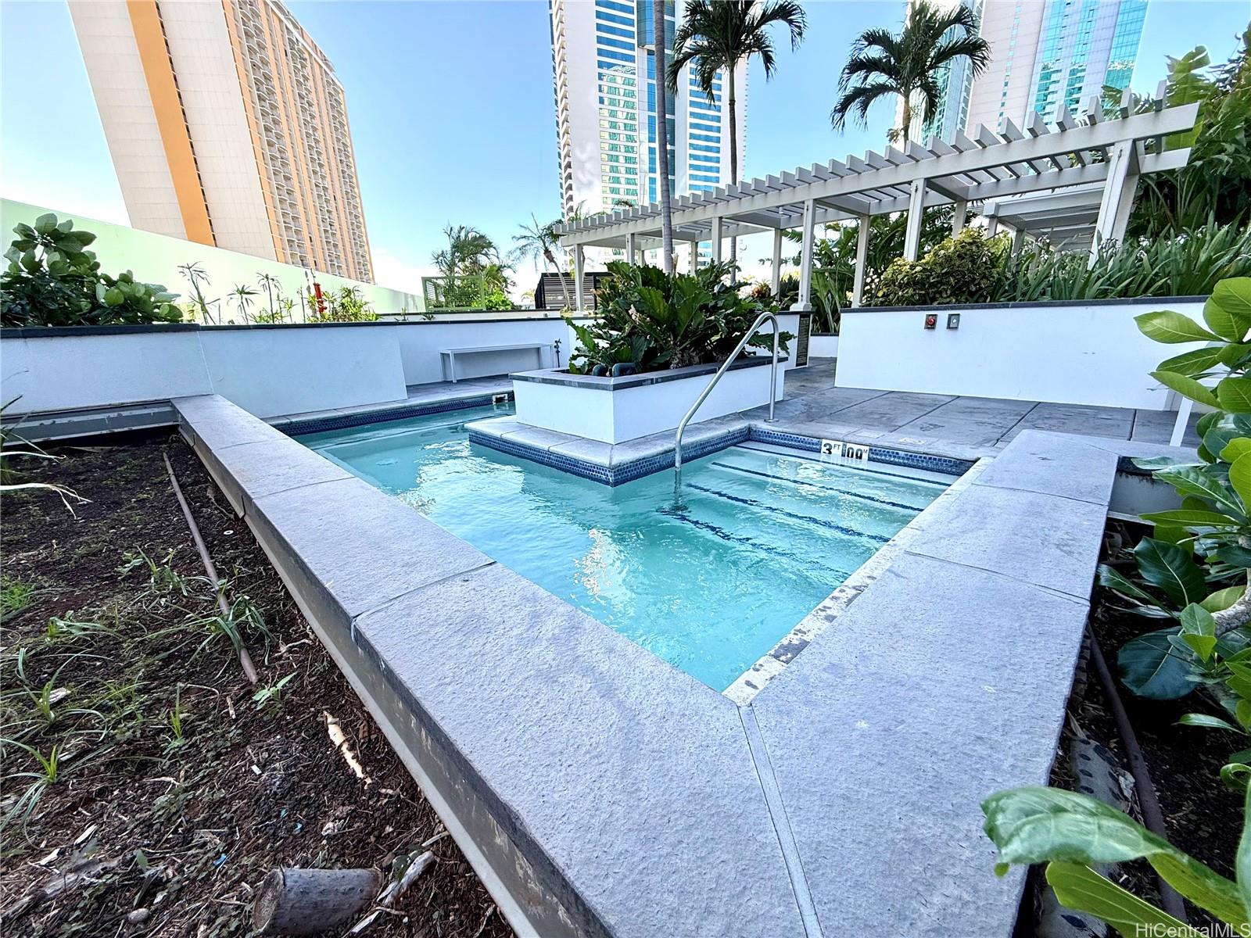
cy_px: 469
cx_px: 626
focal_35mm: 14
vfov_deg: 85.7
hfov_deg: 102.1
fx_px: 506
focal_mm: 2.22
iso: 64
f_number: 2.2
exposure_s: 1/301
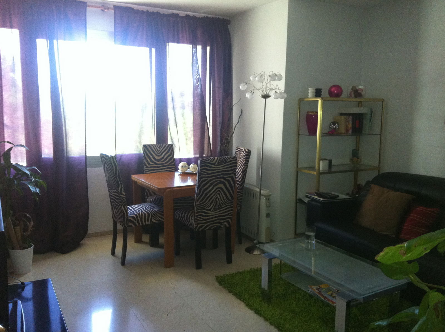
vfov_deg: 40.6
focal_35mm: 35
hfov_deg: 52.7
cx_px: 222
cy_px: 166
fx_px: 449
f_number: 2.8
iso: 250
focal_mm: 3.85
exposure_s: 1/15
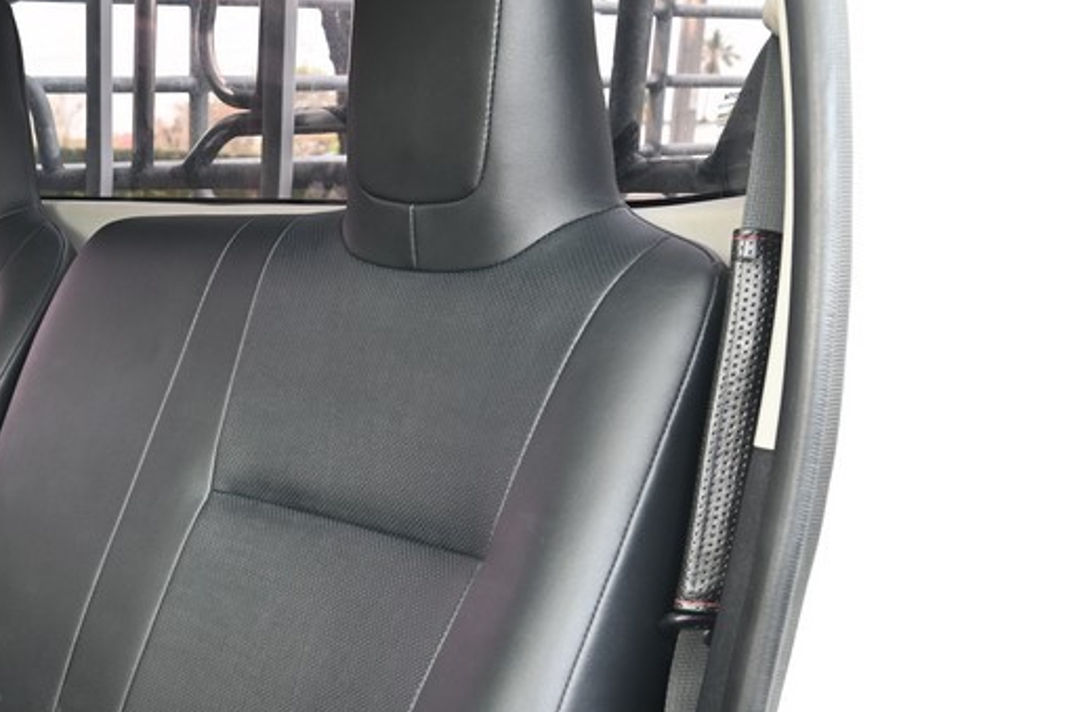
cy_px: 632
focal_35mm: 52
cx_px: -65
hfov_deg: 33.9
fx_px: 1542
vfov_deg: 25.3
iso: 200
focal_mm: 24
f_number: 5.6
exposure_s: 1/30
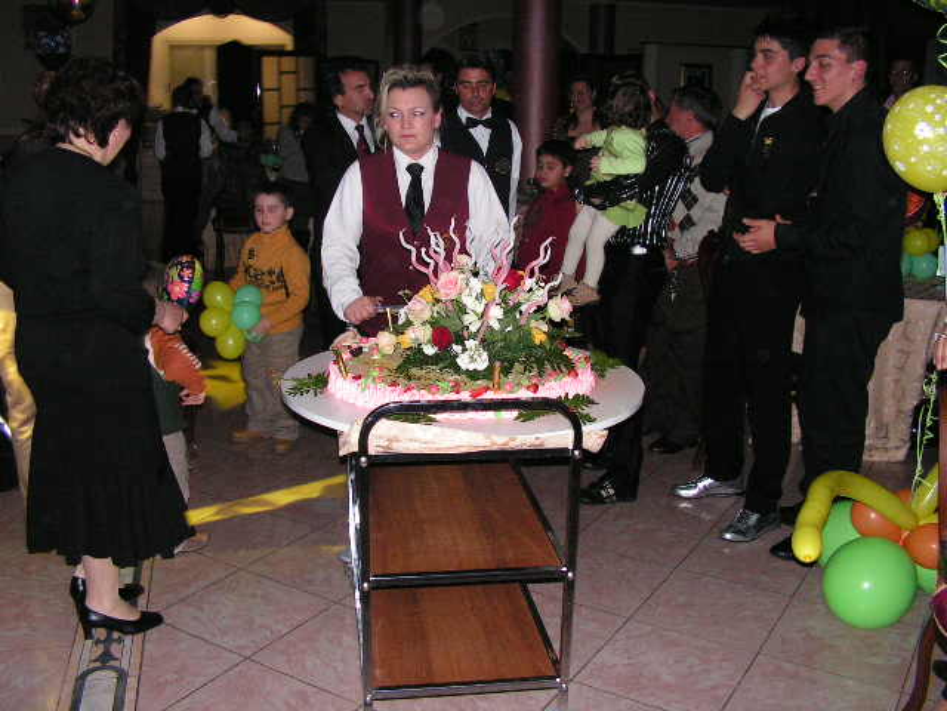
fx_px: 985
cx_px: 474
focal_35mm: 36
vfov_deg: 39.7
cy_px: 356
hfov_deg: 51.4
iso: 200
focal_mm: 6
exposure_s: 1/40
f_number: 3.2
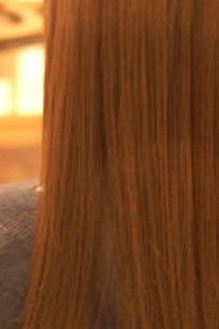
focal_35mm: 123
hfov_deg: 11.1
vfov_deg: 16.6
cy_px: 210
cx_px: 177
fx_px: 1124
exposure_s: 1/250
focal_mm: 35
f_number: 2.2
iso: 800
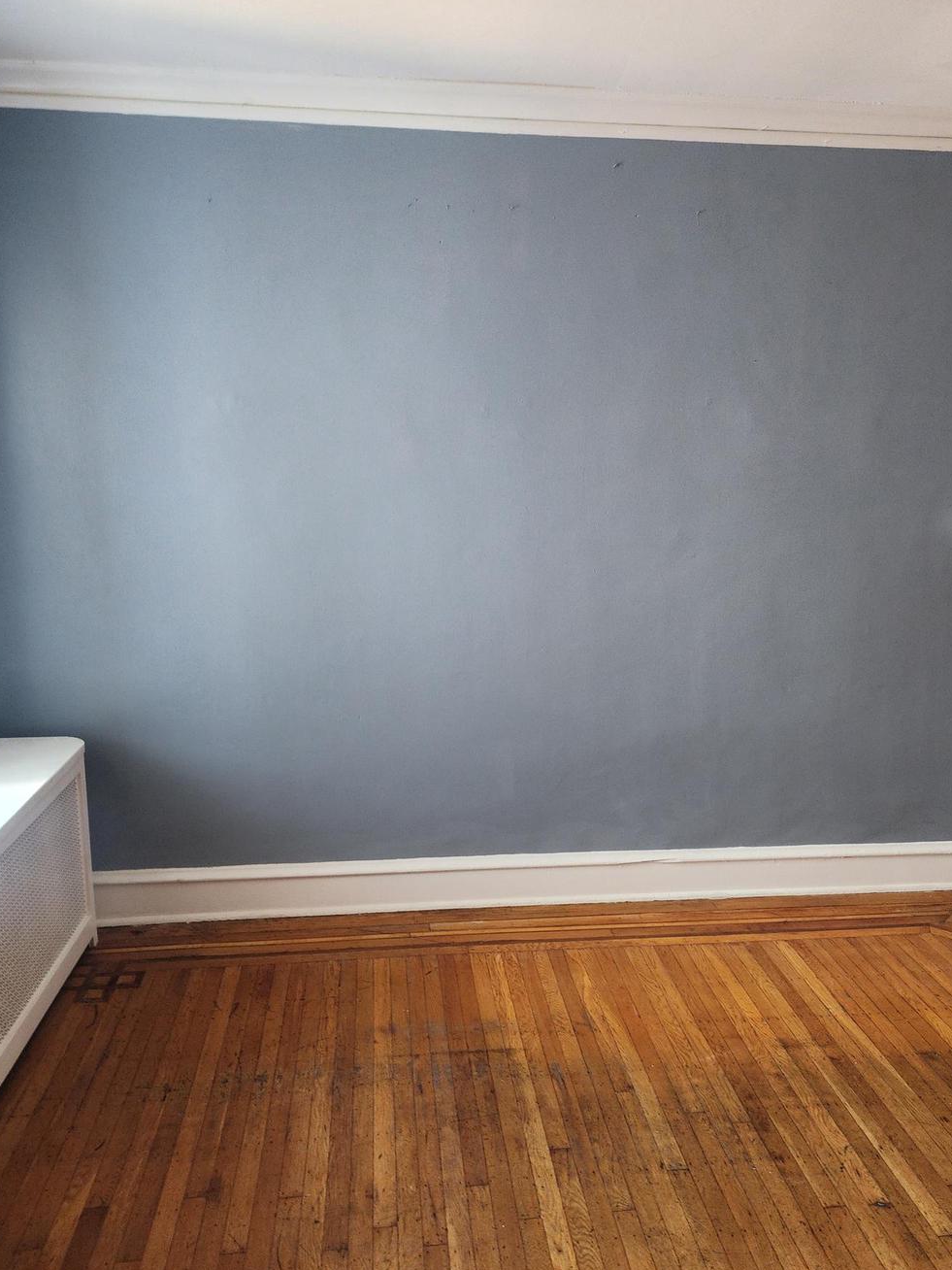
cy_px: 691
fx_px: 990
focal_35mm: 27
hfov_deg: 51.3
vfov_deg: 65.2
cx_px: 500
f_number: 1.8
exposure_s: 1/30
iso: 400
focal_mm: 6.4
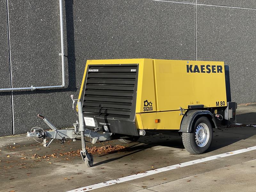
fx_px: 473
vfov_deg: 22.9
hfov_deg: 30.3
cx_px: 128
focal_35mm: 64
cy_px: 96
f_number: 2.2
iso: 20
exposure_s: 1/392
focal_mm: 7.5
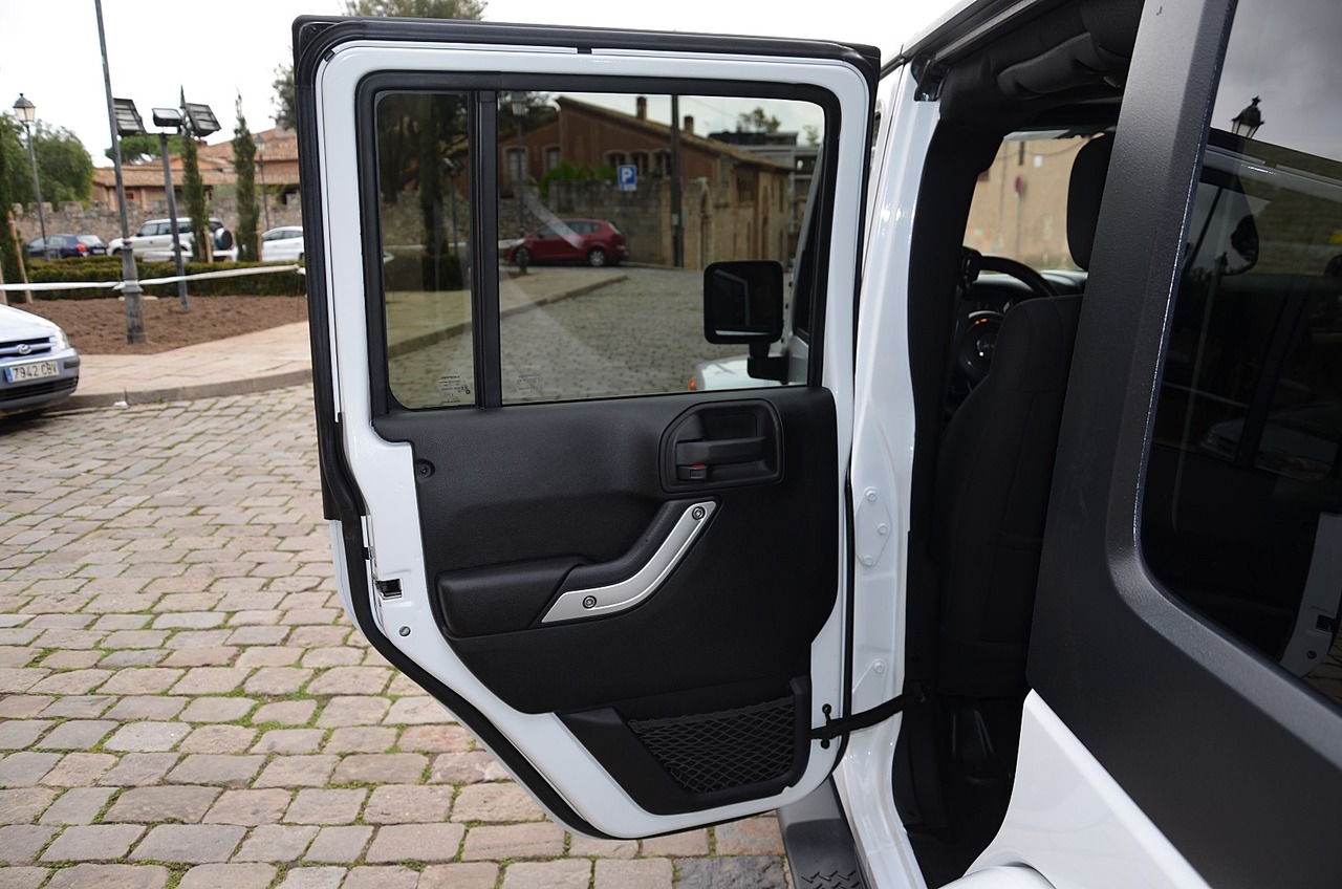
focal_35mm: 27
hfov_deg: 67.5
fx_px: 1004
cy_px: 444
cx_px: 671
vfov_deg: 47.7
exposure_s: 1/200
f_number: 4
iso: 100
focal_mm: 18
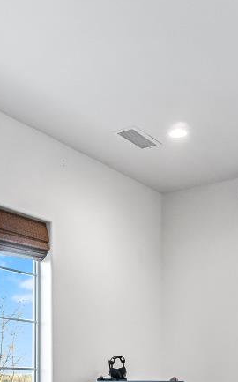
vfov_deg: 34.6
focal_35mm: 53
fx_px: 551
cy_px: 386
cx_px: 86
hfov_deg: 24.3
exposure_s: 1/20
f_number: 9
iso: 400
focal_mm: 10
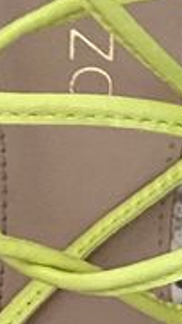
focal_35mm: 187
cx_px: 398
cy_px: 376
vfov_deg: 11.3
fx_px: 1609
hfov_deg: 6.2
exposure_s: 1/30
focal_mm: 4.25
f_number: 1.8
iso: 800
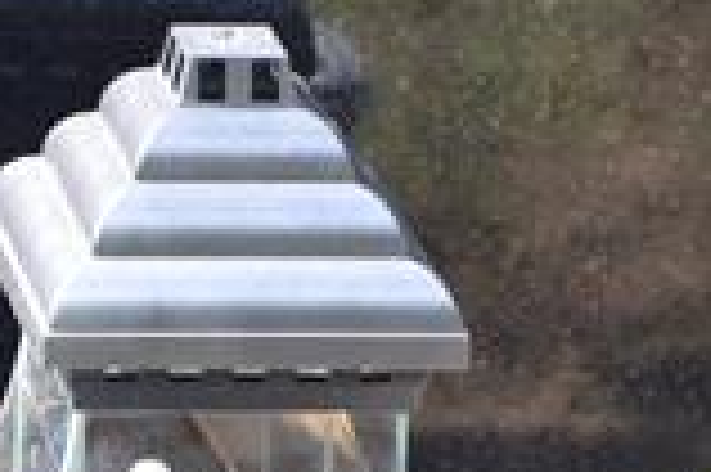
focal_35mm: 353
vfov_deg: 3.9
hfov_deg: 5.8
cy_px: -157
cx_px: -292
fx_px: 6964
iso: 250
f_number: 5.6
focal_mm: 58
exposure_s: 1/125
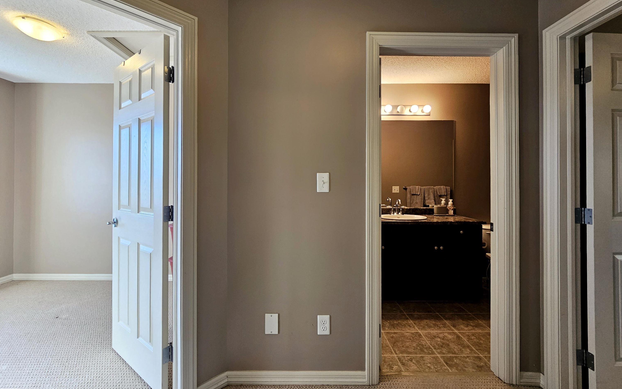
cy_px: 179
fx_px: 237
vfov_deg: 78.5
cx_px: 315
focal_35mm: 14
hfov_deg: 105.3
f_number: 2.2
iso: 125
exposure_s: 1/60
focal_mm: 2.2
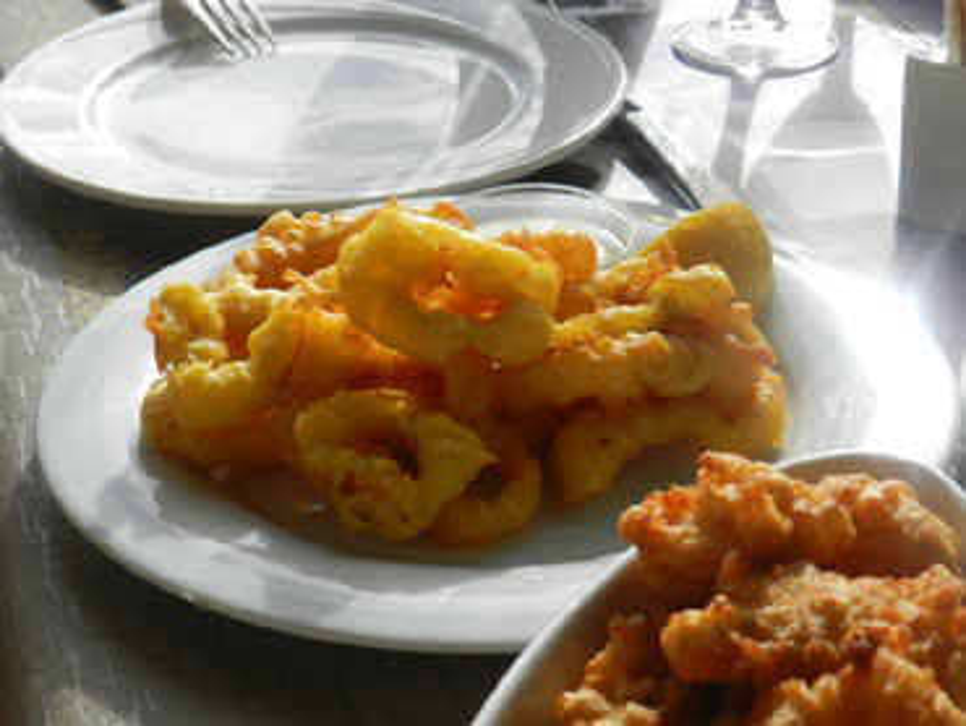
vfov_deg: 17.6
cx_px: 483
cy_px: 363
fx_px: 2346
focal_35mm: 84
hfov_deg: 23.3
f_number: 5
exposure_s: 1/1000
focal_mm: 14.9
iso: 160
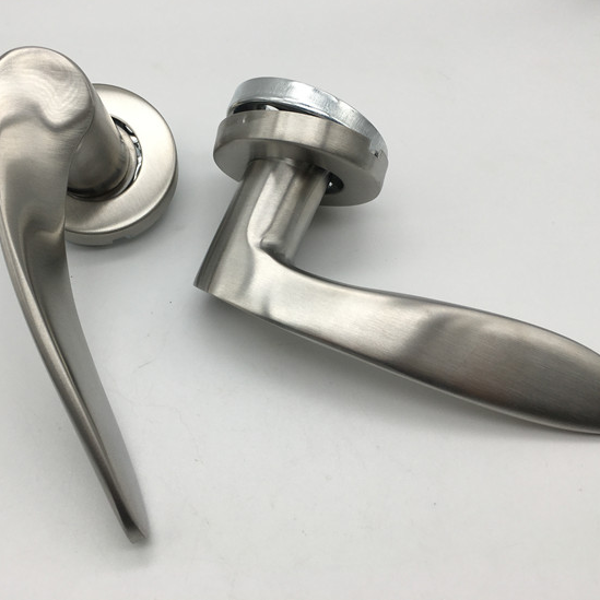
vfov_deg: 47.2
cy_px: 294
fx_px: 686
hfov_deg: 46.9
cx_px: 234
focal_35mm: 35
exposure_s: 1/398
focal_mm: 4.15
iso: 25
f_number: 2.2
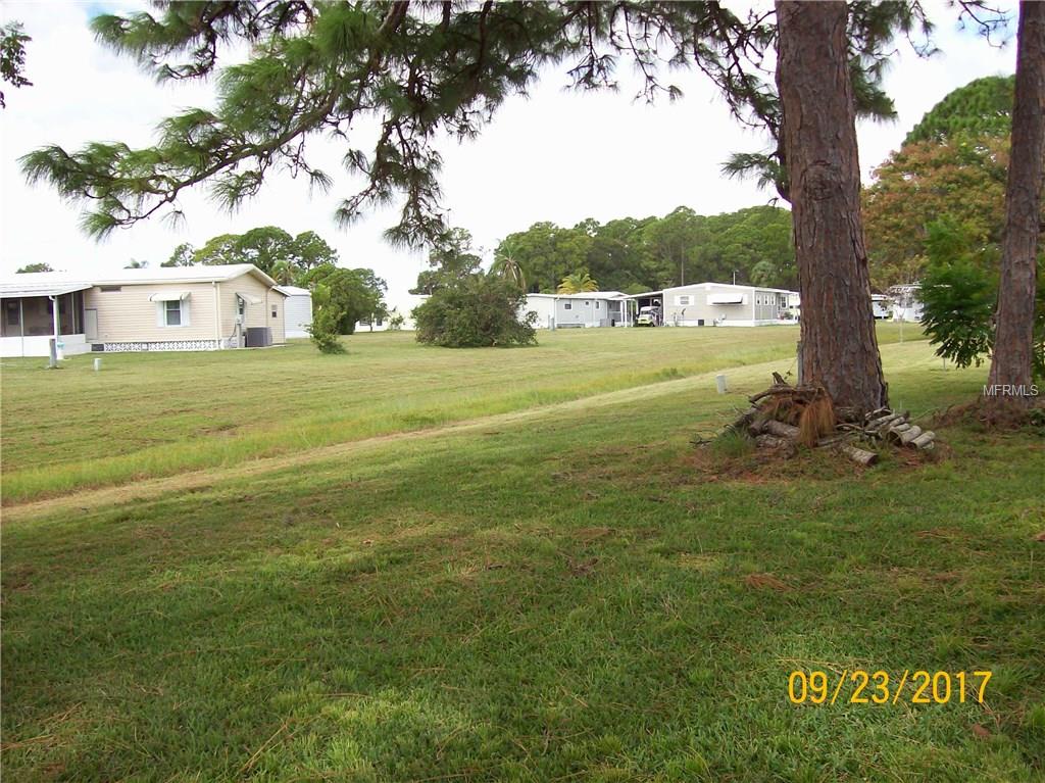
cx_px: 522
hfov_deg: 51.4
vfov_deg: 39.6
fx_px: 1086
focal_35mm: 36
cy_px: 392
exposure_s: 1/726
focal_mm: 6
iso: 80
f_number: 2.7
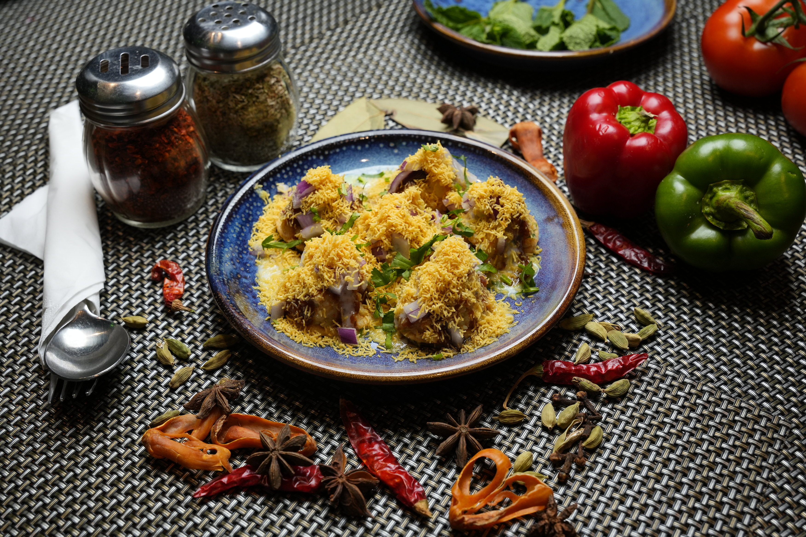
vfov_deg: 34.0
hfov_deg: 49.2
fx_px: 880
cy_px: 268
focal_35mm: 39
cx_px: 403
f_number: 8
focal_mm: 39.3
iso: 1000
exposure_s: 1/100
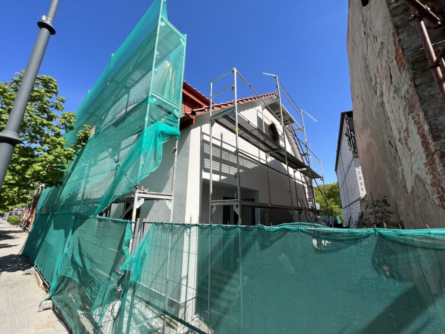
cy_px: 167
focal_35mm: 13
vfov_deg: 89.9
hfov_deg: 106.2
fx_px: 167
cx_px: 222
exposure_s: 1/1597
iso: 32
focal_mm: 1.57
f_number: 1.8
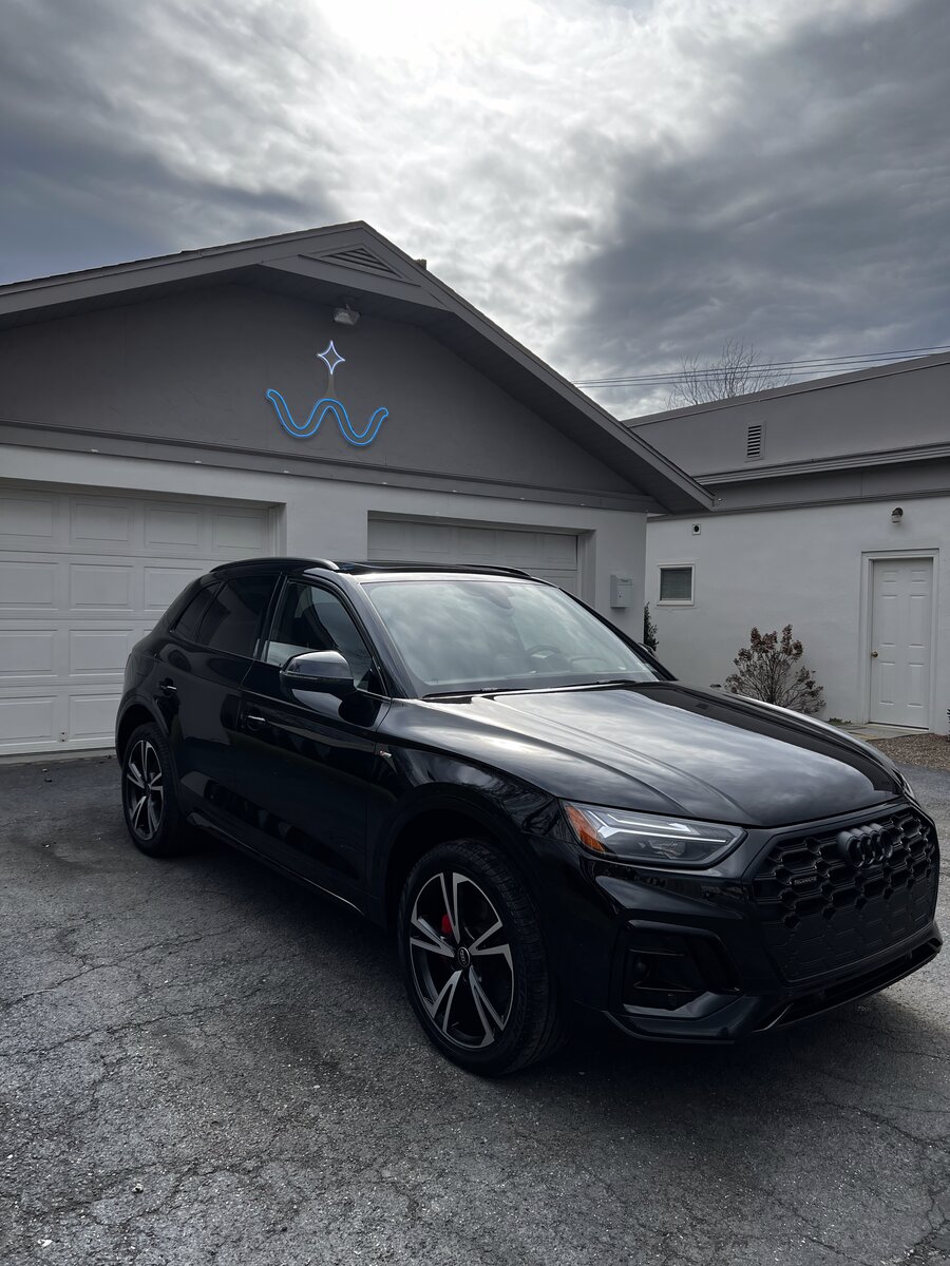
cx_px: 475
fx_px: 951
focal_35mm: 26
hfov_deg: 53.1
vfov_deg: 67.3
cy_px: 633
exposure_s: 1/4115
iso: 50
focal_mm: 5.7
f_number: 1.5
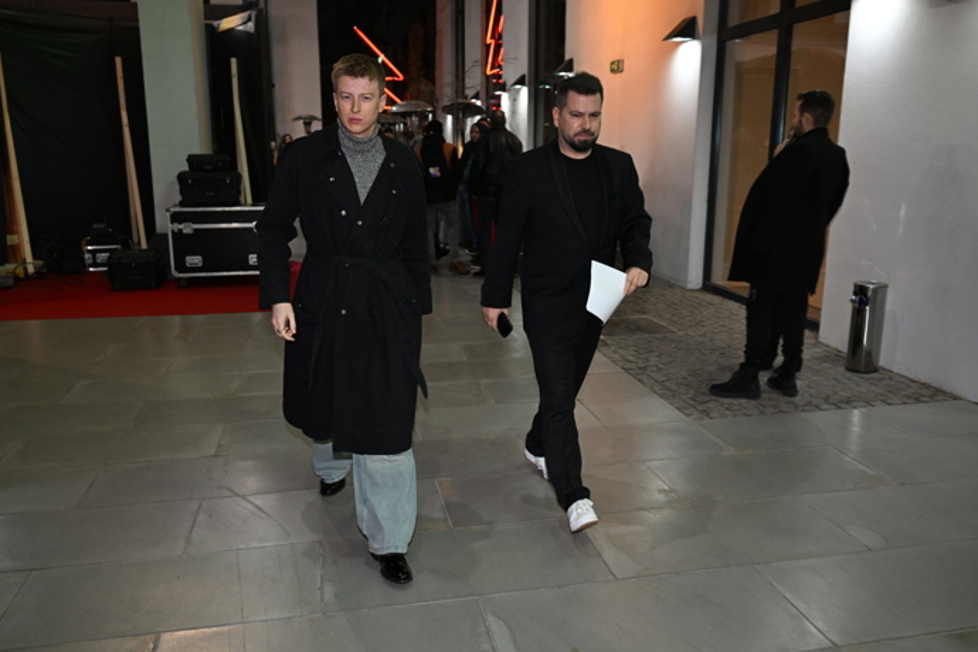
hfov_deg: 61.1
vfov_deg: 43.0
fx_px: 829
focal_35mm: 30
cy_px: 326
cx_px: 489
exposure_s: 1/125
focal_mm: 30.5
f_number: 4.5
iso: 2000
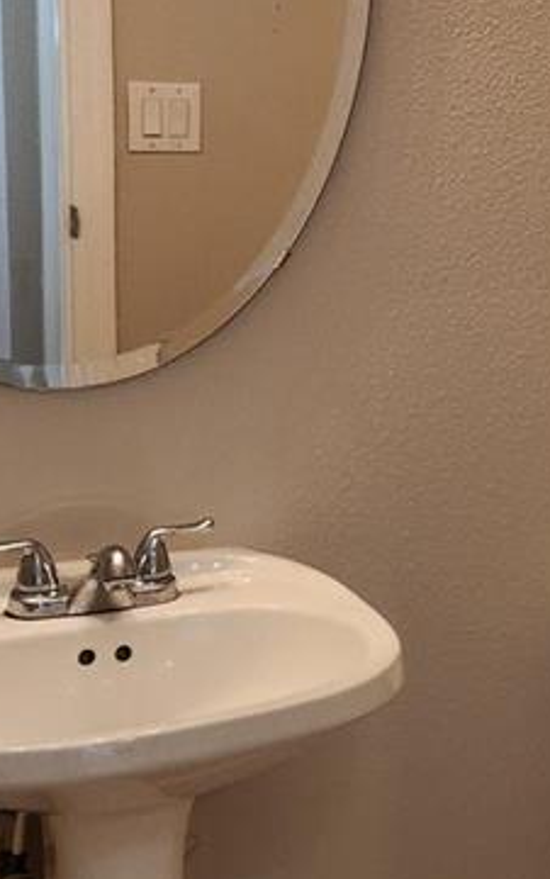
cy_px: 348
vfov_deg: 25.5
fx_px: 1940
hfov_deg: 14.7
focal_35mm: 81
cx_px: 900
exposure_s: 1/120
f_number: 1.8
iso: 200
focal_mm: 5.4
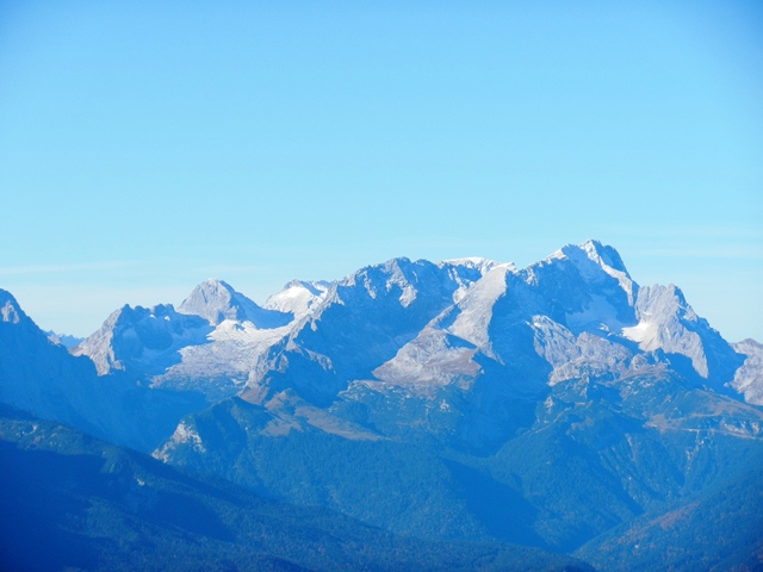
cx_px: 382
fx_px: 3637
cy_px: 286
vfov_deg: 9.0
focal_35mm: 165
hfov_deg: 12.0
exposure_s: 1/800
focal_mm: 29.7
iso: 160
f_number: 5.3
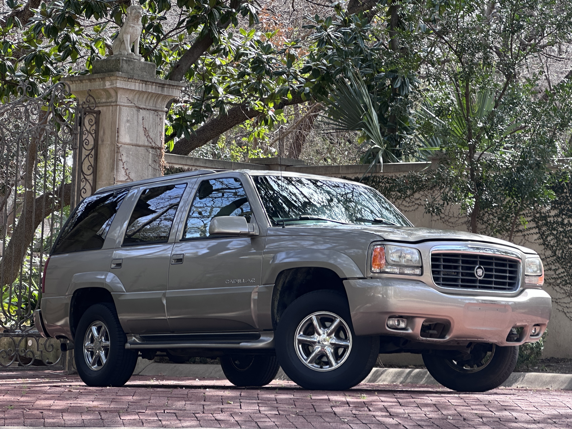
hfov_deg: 25.3
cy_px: 214
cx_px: 286
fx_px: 1272
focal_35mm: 77
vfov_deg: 19.1
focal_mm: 9
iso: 32
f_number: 2.8
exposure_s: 1/99
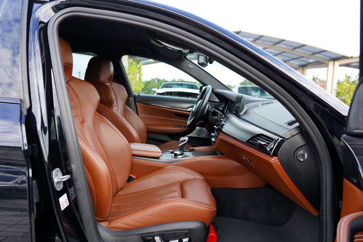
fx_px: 252
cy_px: 119
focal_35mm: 25
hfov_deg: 71.5
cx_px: 185
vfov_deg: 51.3
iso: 100
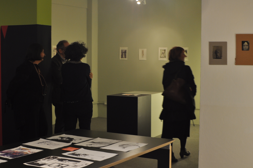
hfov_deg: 32.6
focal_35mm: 62
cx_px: 145
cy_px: 87
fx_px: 432
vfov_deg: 22.0
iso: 400
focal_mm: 35
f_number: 5
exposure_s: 1/30
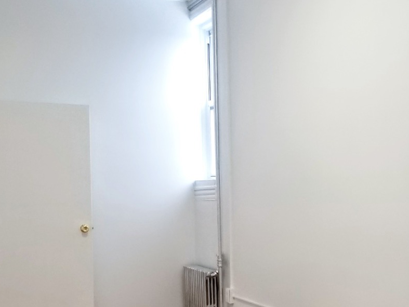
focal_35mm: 77
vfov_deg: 19.1
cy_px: 221
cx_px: 318
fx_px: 910
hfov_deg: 25.0
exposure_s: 1/40
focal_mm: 4.3
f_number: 1.7
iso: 160
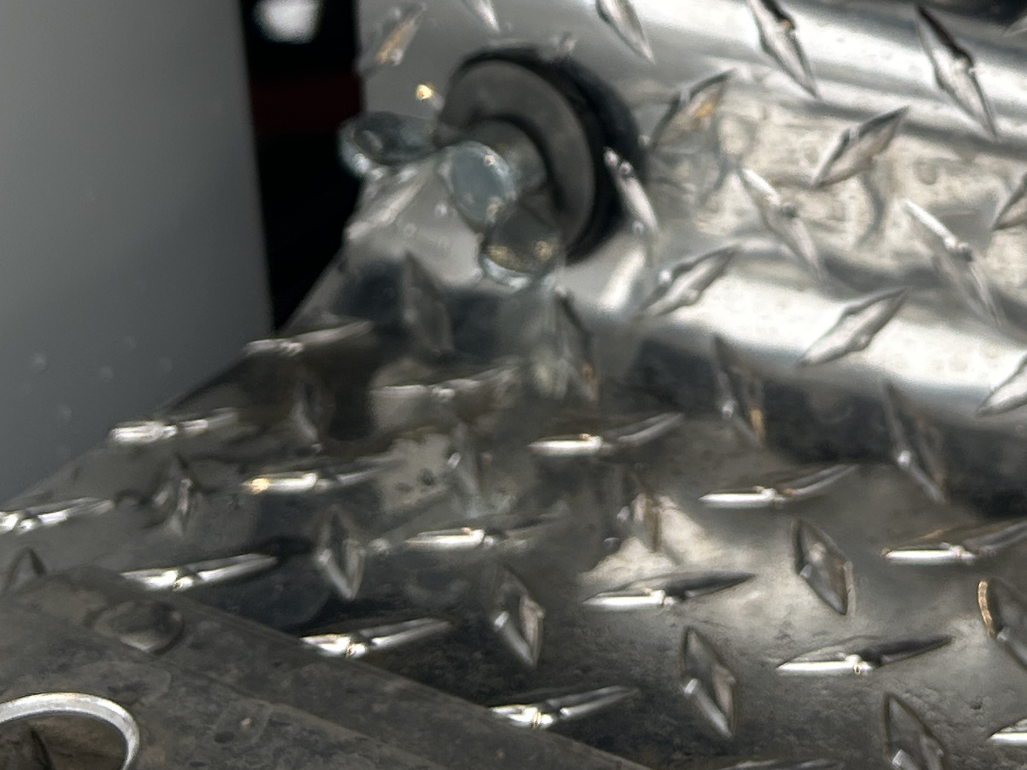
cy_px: -403
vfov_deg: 15.3
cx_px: 846
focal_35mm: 89
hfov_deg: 21.7
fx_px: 2640
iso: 50
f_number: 1.5
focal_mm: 5.7
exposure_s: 1/408
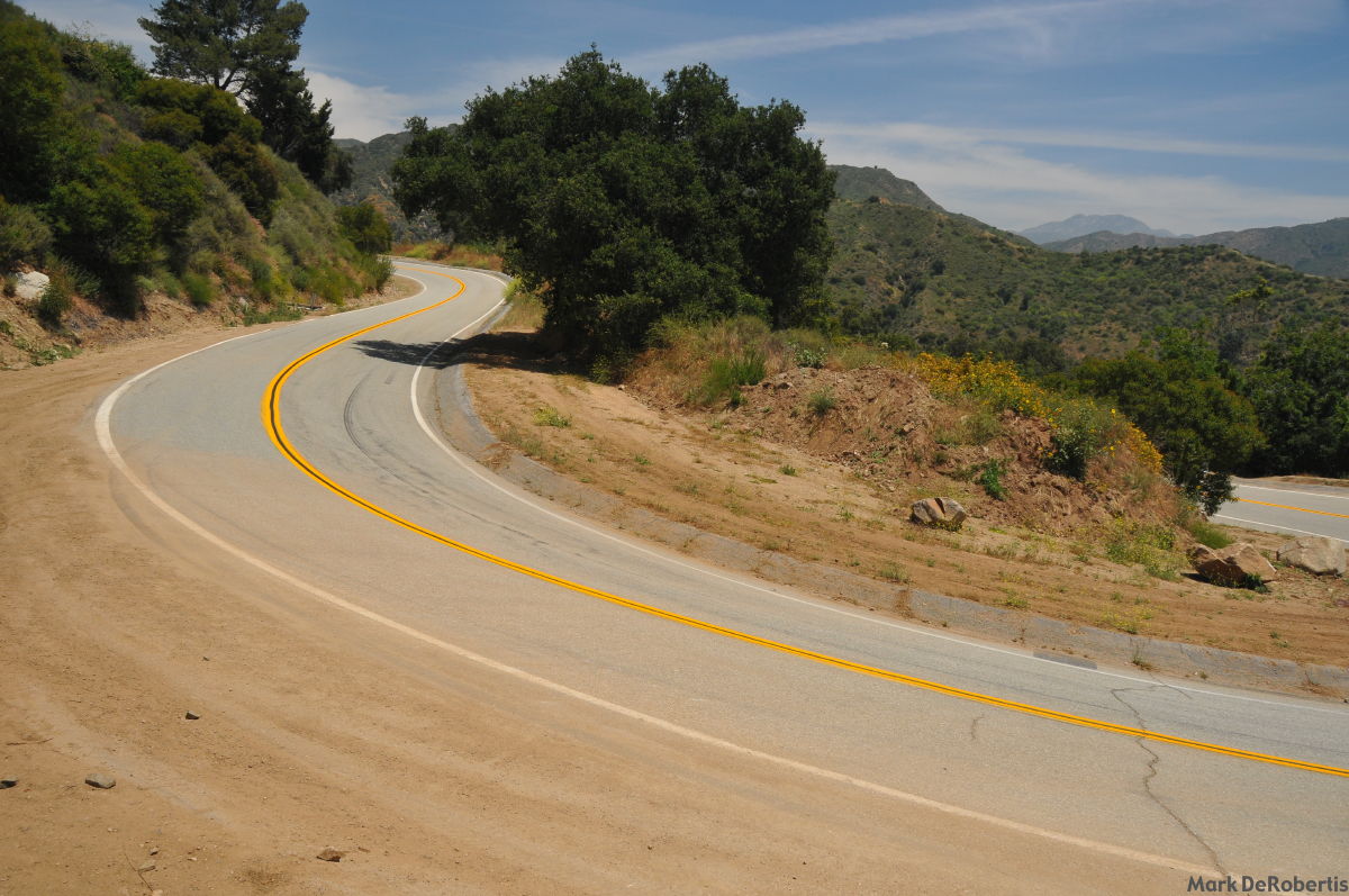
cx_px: 674
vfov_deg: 47.8
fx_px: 1011
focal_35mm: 27
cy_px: 448
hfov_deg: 67.4
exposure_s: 1/250
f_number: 8
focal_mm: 18
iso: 320
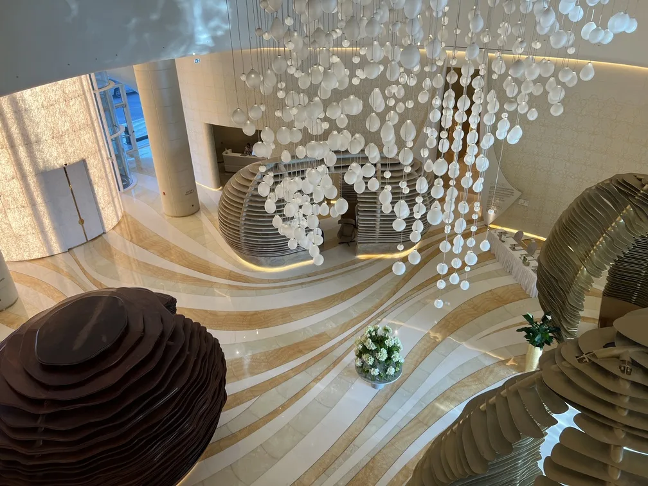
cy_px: 243
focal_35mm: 26
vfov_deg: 53.1
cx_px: 324
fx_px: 487
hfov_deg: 67.3
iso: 50
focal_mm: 5.7
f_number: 1.5
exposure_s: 1/119
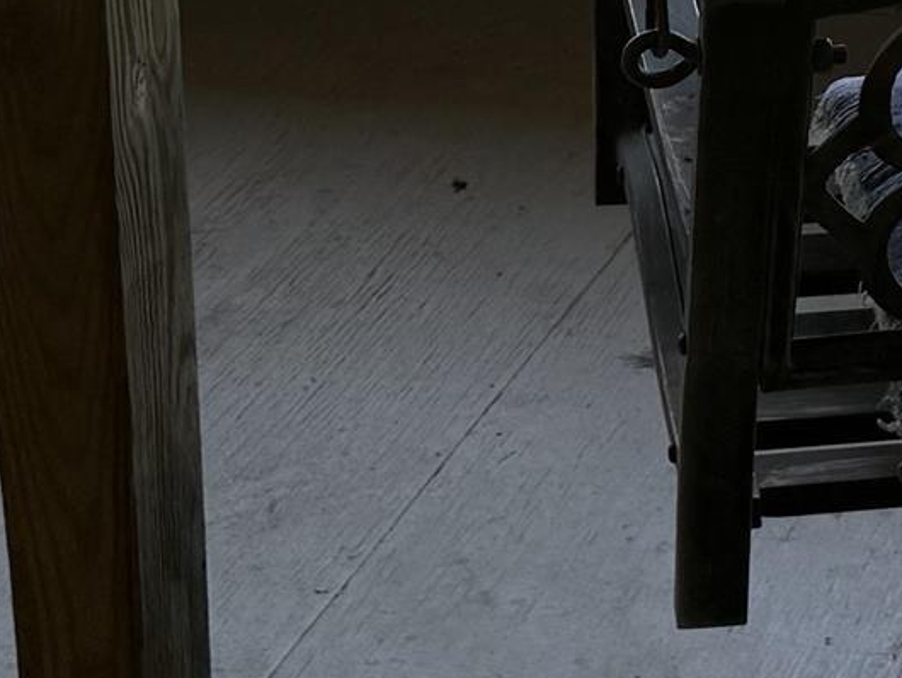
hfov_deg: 14.1
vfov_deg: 10.4
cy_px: -264
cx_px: 766
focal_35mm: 139
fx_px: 3624
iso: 80
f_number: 1.78
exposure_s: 1/416
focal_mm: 6.76
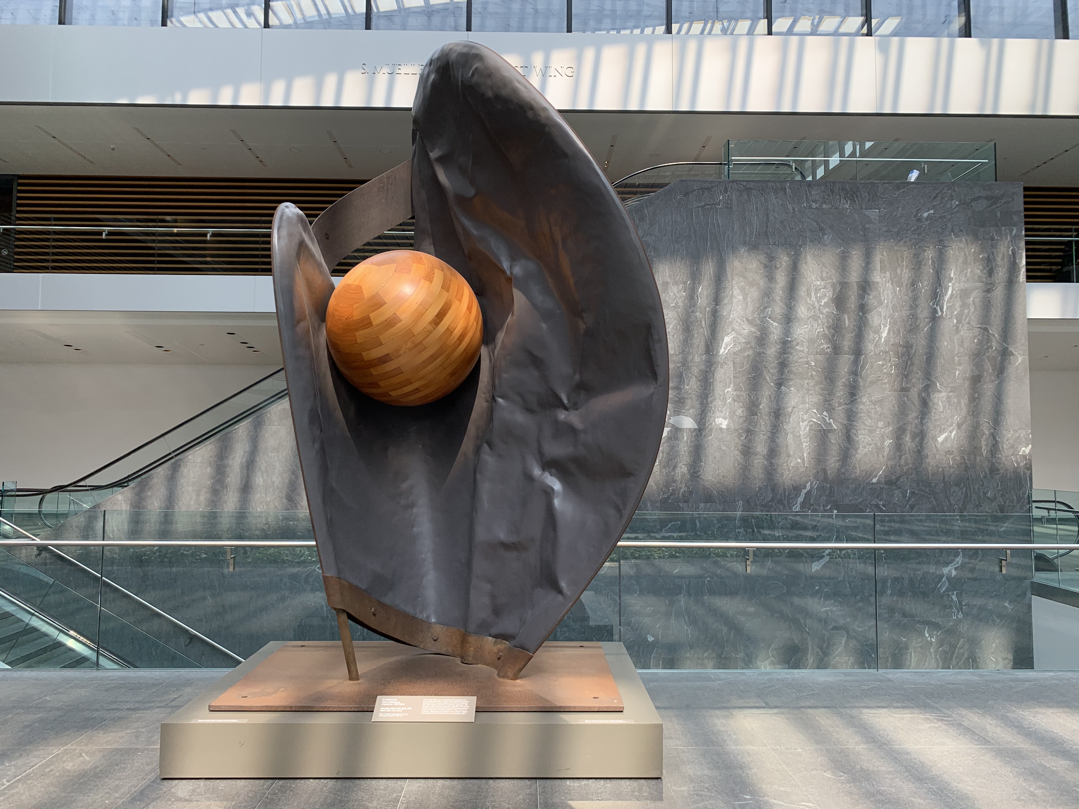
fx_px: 810
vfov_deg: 53.1
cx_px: 540
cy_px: 404
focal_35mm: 26
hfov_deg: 67.3
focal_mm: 4.25
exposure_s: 1/382
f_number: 1.8
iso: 25
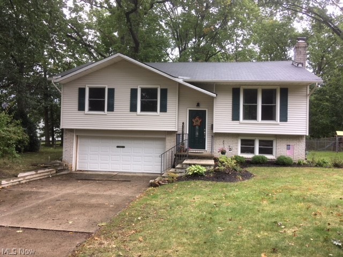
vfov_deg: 48.2
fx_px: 287
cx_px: 172
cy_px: 128
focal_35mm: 29
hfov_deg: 61.7
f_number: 2.2
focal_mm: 4.15
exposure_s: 1/60
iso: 25
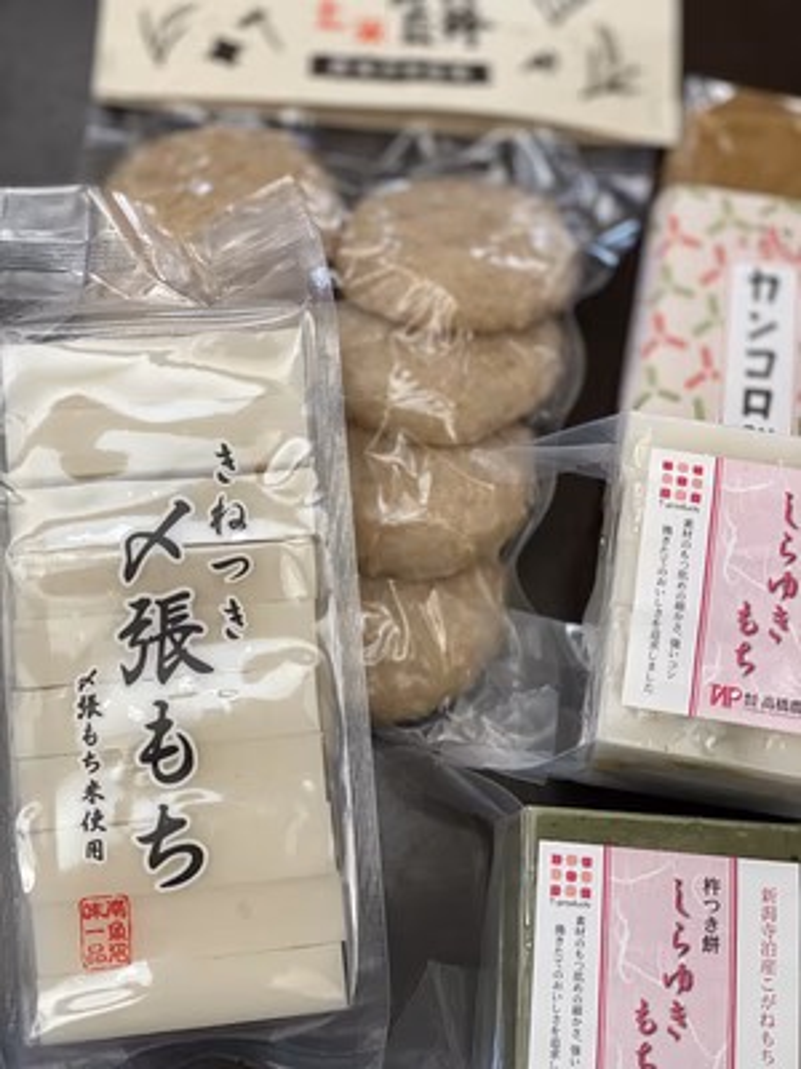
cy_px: 534
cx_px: 400
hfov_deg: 28.0
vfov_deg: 36.8
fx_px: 1604
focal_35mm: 52
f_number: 2
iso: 250
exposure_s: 1/105
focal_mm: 6
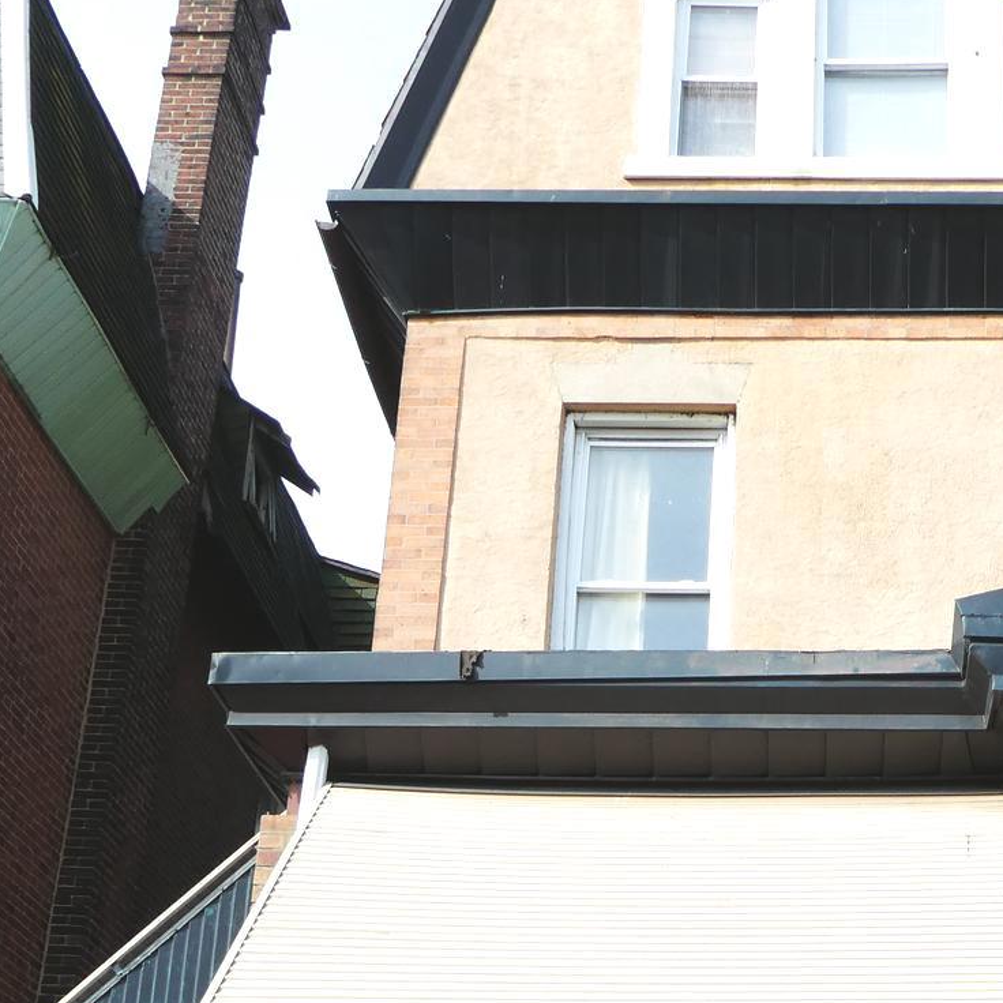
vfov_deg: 28.4
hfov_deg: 28.5
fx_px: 1934
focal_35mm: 59
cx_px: 801
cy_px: 820
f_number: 3.3
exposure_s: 1/500
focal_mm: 4.3
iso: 80
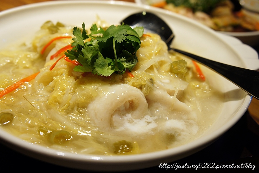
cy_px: 86
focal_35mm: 38
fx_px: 270
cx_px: 130
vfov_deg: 35.5
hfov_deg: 51.3
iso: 200
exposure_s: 1/100
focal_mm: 25
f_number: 4
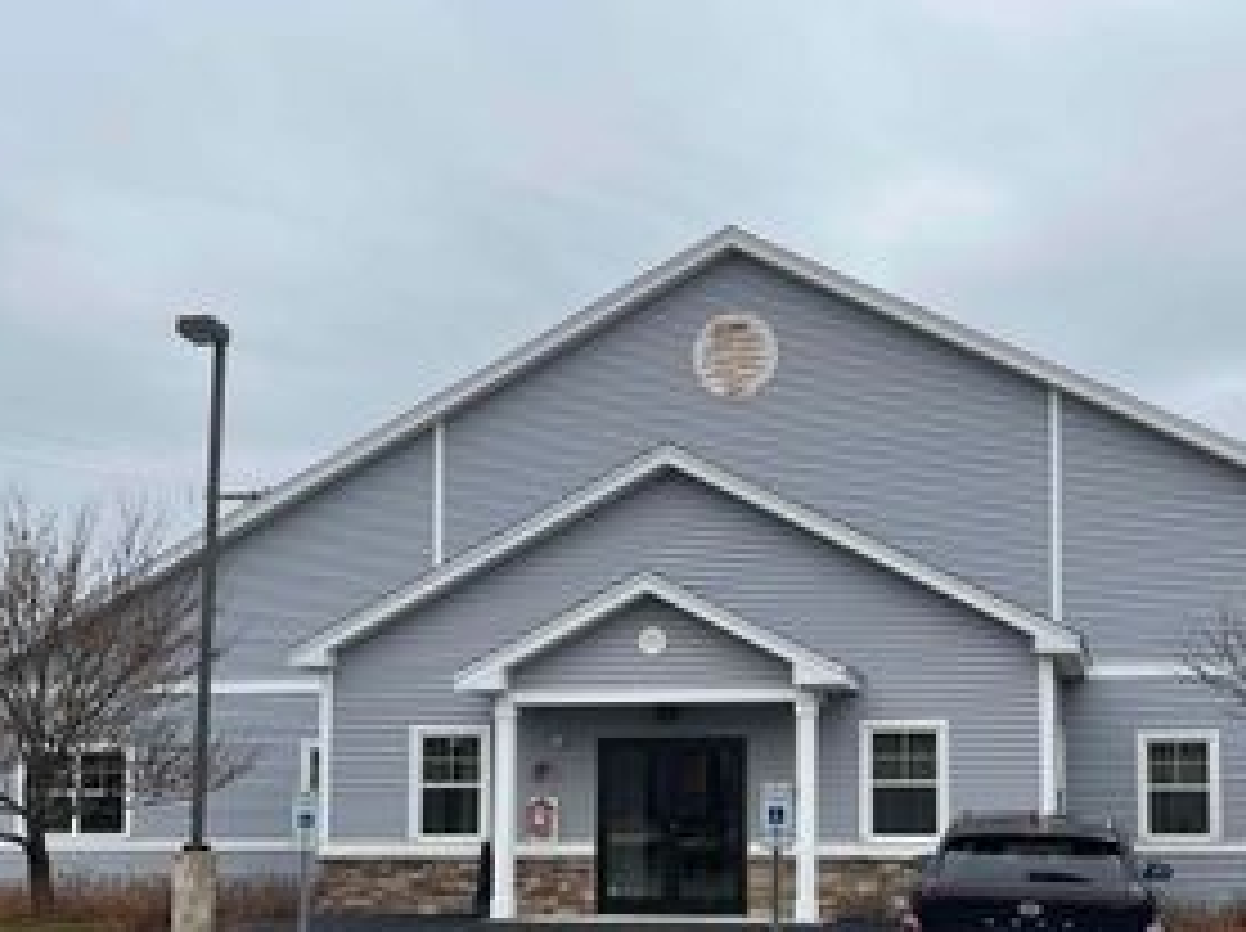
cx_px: 751
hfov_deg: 40.3
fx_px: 1690
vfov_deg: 30.3
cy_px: 700
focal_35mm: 47
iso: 50
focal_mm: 5.1
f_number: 1.6
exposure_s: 1/1129
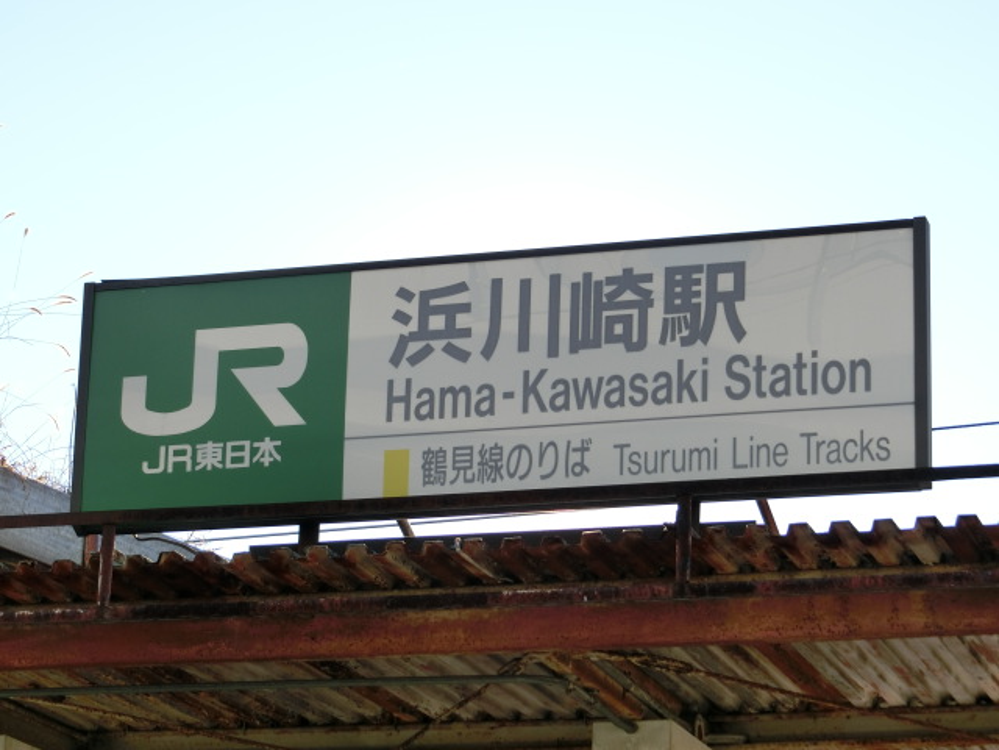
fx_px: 3088
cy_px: 375
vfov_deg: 13.8
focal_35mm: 107
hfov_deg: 18.4
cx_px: 500
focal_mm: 19.1
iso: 80
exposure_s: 1/200
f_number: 5.7
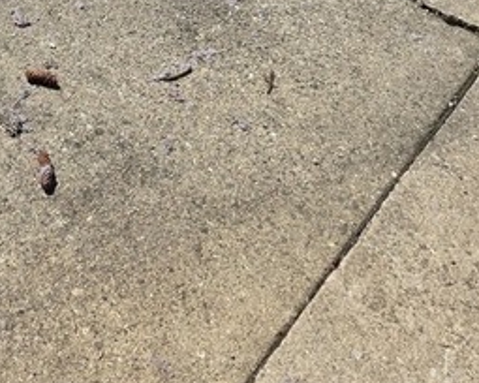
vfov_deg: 13.3
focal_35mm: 95
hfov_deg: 19.8
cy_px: -449
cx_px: 58
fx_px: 1347
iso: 80
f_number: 1.7
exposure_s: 1/6150
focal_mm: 6.25
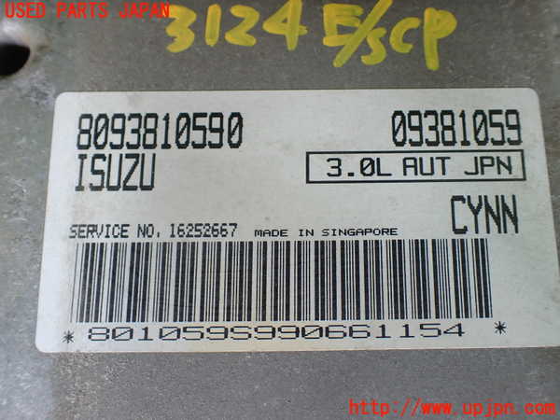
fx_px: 485
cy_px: 210
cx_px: 280
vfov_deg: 46.8
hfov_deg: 60.0
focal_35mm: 30
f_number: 2.3
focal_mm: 5.4
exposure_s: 1/125
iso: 200
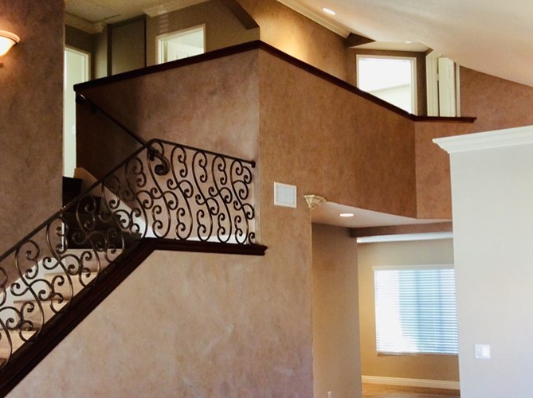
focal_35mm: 49
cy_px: 218
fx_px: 754
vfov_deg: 29.6
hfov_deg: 39.0
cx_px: 265
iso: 40
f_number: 2.4
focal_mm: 3.3
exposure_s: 1/24
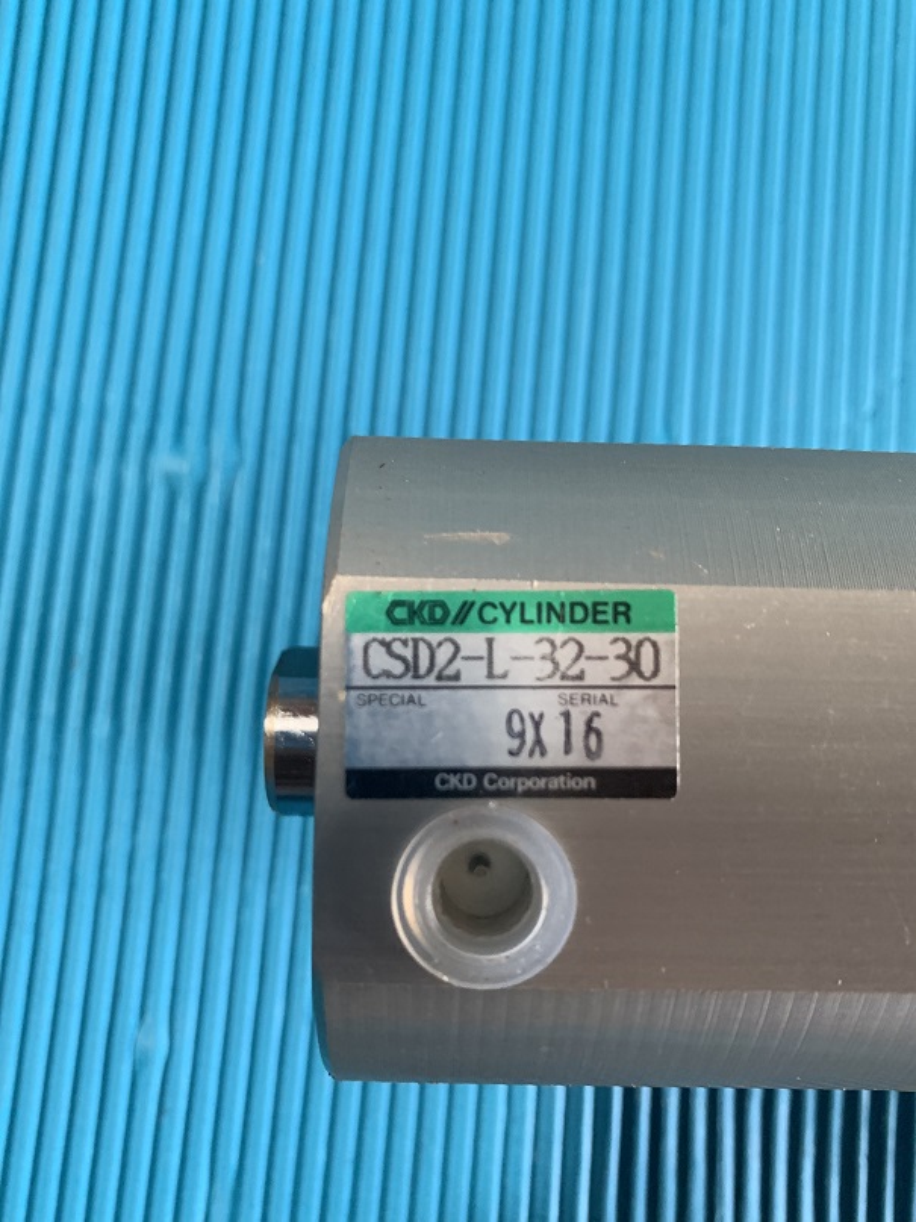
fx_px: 918
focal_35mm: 26
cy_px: 611
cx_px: 458
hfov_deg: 53.1
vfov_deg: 67.3
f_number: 1.8
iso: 250
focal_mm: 4.25
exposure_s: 1/60
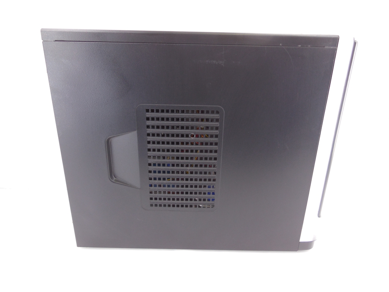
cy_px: 146
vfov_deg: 54.9
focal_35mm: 25
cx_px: 194
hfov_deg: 69.4
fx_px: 281
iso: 125
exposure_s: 1/13
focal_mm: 4.5
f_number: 3.1
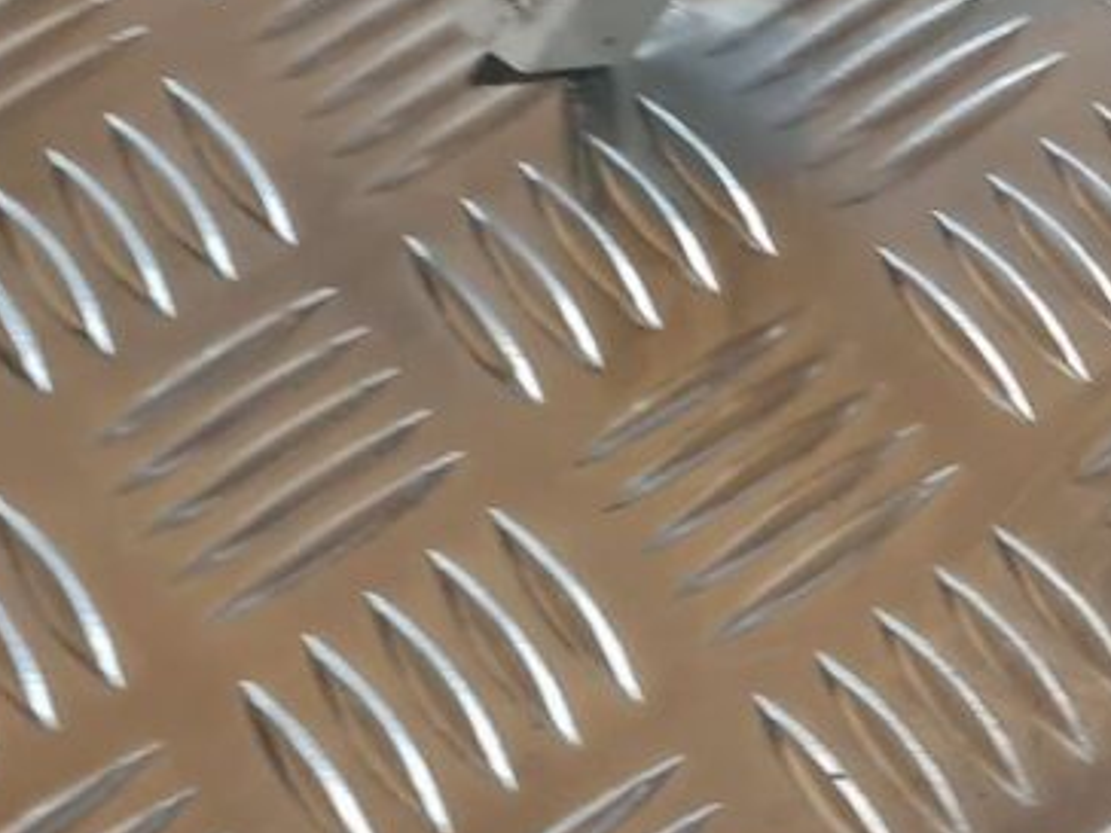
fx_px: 3209
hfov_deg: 16.1
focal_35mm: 100
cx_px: 2094
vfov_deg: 14.5
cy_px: -70
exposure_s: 1/100
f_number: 1.8
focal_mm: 5.4
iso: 125
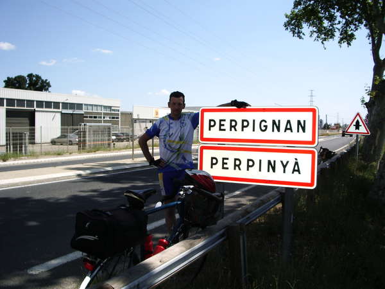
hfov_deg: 52.6
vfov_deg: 40.7
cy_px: 144
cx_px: 192
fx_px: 389
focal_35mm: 35
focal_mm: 5.8
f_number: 4.3
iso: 50
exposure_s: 1/500
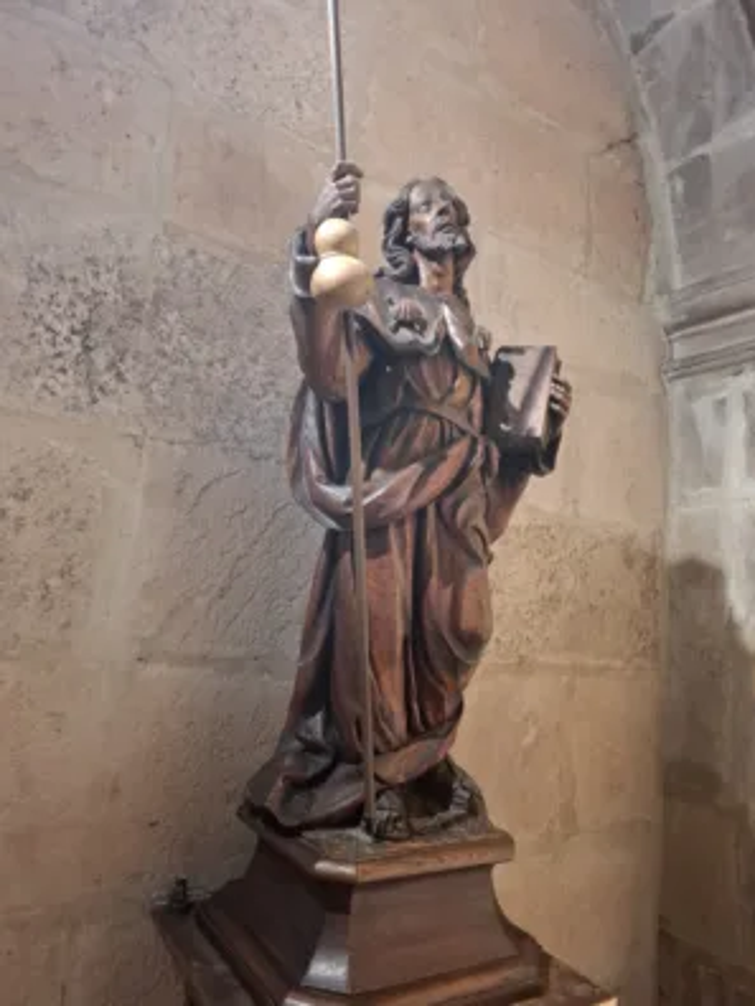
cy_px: 503
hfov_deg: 58.9
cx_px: 378
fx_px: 669
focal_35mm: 23
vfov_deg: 73.9
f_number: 1.8
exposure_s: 1/11
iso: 1250
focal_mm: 5.54
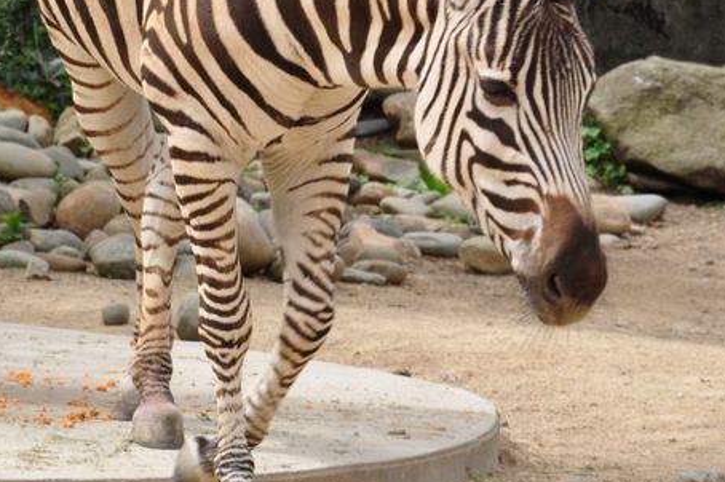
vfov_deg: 3.9
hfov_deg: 5.8
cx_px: 96
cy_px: 38
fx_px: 7146
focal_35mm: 355
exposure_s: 1/200
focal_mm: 105
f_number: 10
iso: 200
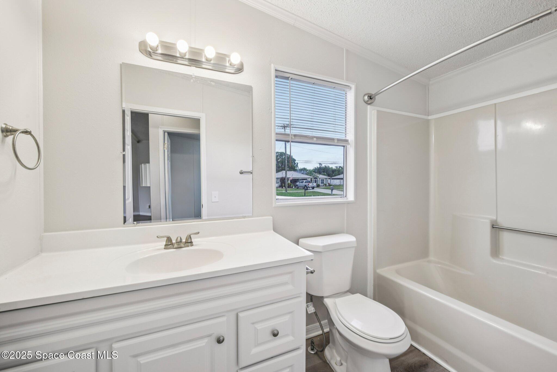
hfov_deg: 104.3
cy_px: 186
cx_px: 278
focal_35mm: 14
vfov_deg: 81.2
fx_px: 217
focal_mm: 14
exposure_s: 1/40
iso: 400
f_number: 8
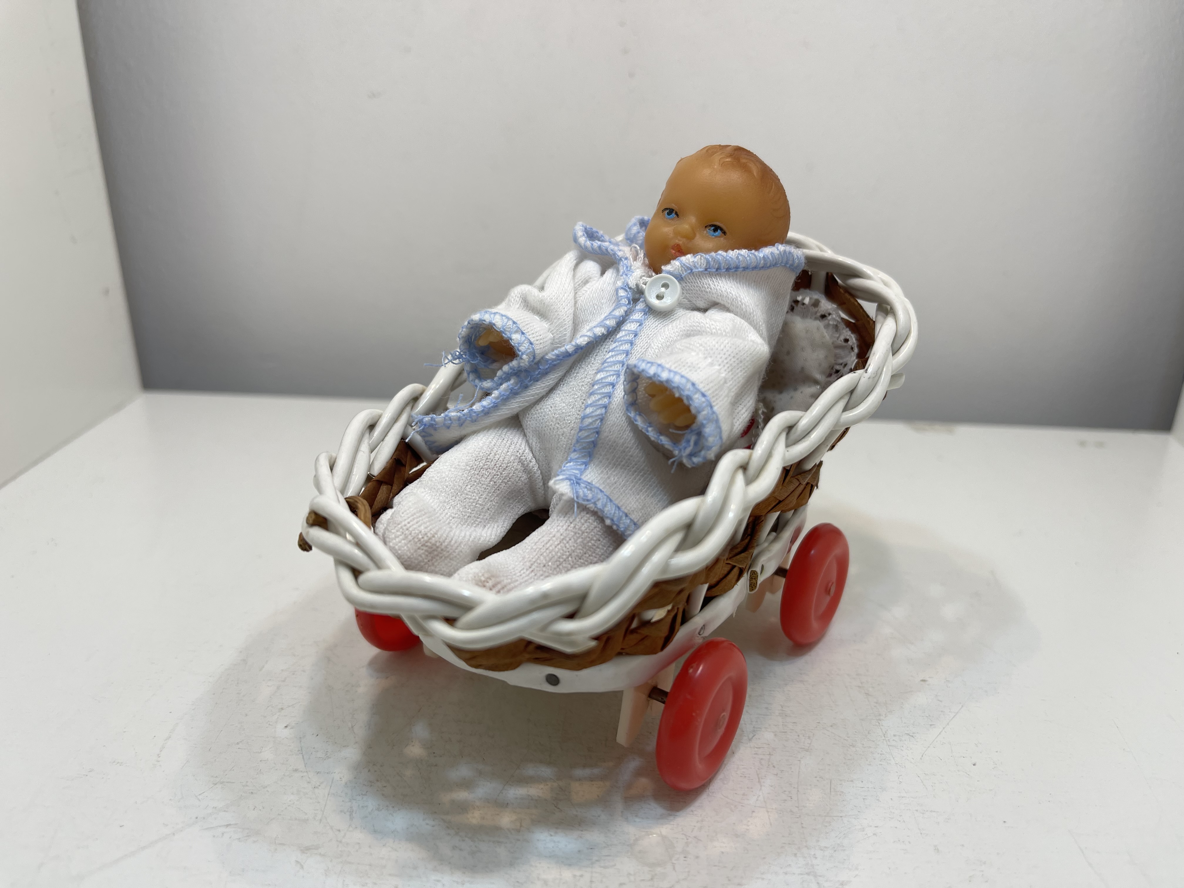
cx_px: 592
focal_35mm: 25
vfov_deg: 54.9
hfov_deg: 69.4
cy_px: 444
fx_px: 855
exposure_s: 1/309
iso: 32
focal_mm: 5.1
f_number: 1.6
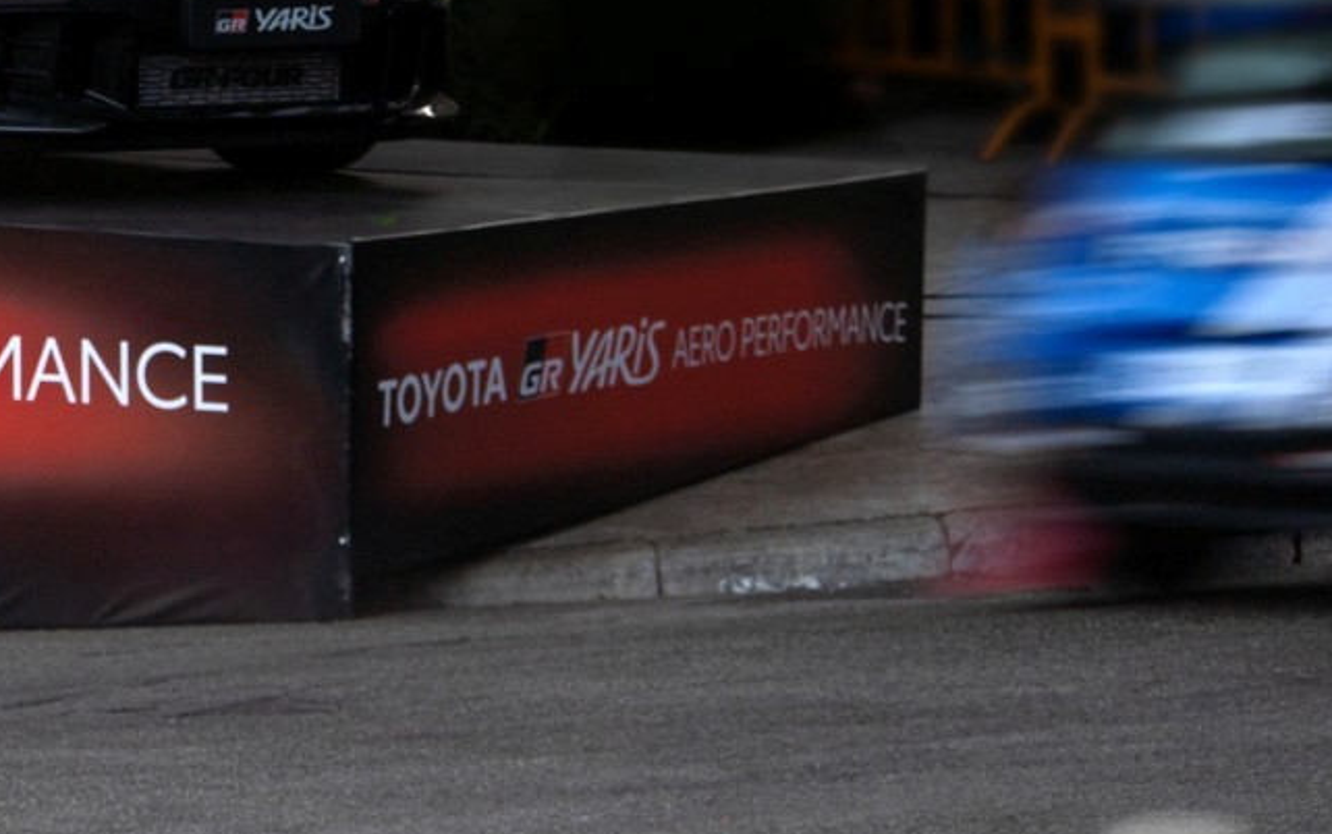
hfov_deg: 4.4
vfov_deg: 2.8
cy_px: -23
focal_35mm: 475
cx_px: -111
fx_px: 17252
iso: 125
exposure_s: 1/50
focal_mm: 100
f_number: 4
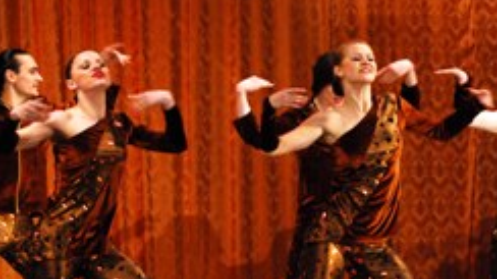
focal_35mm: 175
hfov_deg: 12.3
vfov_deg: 6.9
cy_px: 213
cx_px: 278
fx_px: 2305
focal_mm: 70
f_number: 4.5
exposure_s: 1/125
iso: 1600
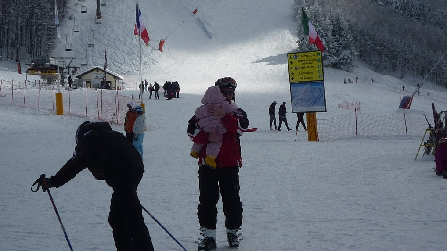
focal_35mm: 57
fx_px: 675
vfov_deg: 21.0
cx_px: 224
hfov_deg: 36.6
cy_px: 99
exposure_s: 1/800
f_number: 6.3
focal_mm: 5.3
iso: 100
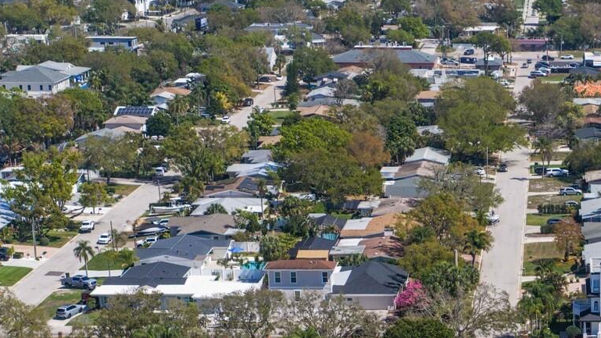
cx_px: 202
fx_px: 972
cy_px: 227
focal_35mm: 61
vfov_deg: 19.7
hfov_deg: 34.0
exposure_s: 1/3200
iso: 160
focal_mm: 14.45
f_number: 2.8
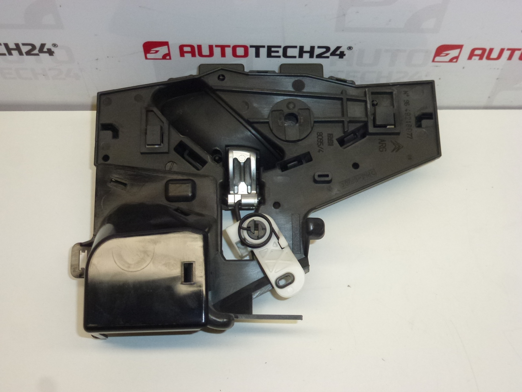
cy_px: 196
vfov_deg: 35.1
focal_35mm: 41
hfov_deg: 45.8
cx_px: 261
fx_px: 618
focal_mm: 7.4
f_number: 3.9
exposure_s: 1/200
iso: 400
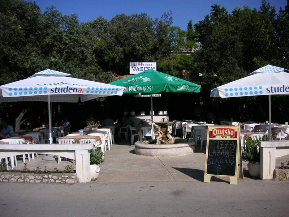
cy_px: 108
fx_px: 309
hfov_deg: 50.1
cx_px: 144
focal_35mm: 37
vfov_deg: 38.7
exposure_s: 1/350
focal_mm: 6.1
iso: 50
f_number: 6.7
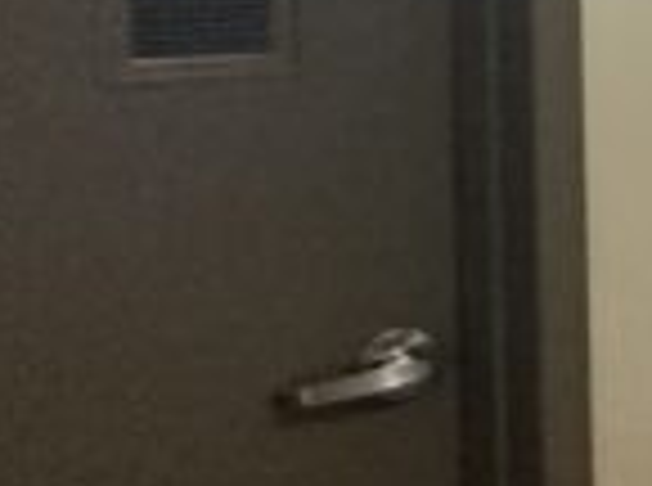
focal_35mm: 98
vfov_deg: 14.6
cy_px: -88
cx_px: 2109
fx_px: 1841
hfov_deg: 10.5
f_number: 2.2
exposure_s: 1/57
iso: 400
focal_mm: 2.22
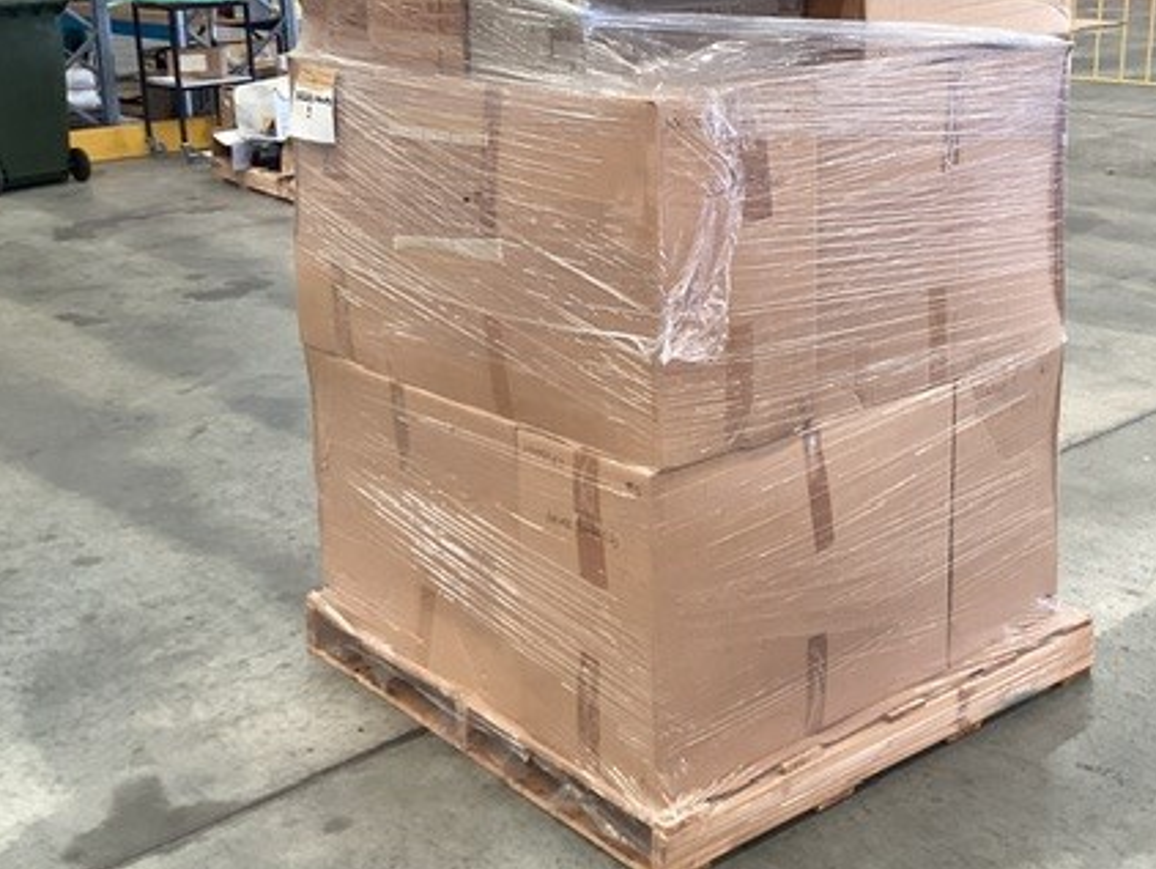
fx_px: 1570
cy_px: 348
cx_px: 649
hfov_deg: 40.3
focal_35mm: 47
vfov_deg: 30.8
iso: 80
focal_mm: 3.3
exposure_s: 1/60
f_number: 2.4
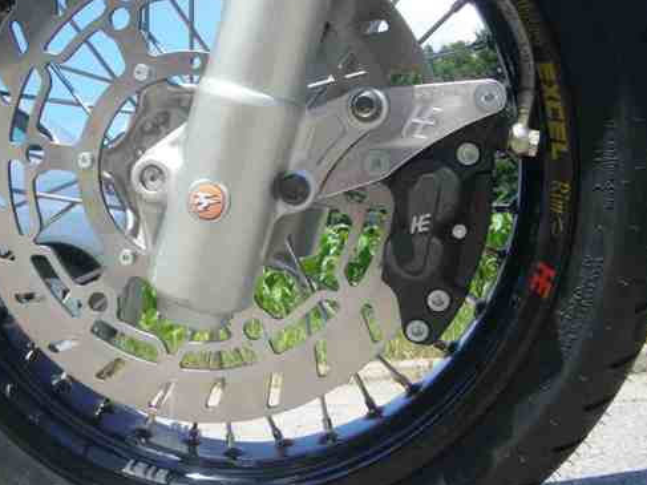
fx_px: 860
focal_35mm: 46
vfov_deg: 31.5
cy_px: 213
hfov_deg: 41.0
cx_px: 242
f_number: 4.3
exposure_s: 1/400
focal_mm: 5.8
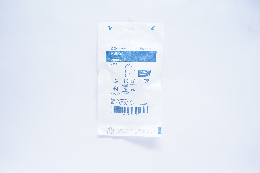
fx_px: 195
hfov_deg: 67.4
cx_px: 130
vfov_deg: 47.8
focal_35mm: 27
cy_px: 86
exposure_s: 1/160
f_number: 4.5
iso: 1600
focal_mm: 18
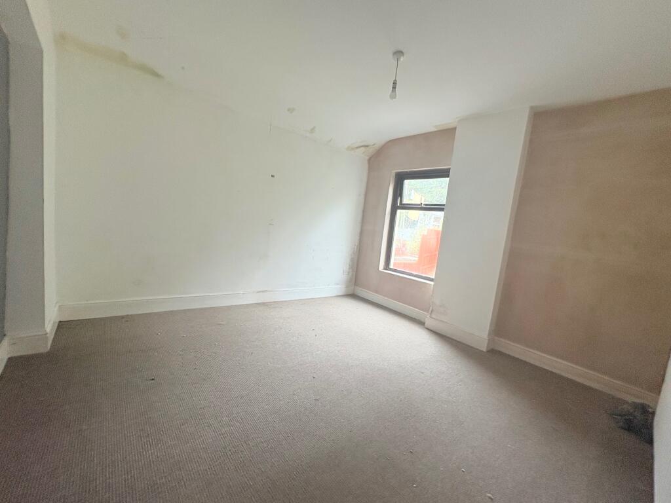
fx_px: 271
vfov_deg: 85.7
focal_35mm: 14
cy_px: 252
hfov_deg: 102.1
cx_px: 336
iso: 160
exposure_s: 1/99
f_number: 2.2
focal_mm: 2.22
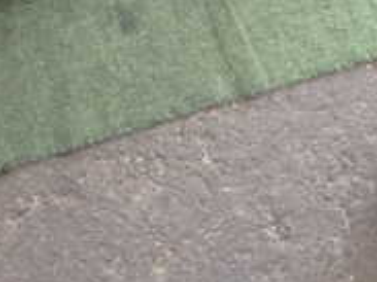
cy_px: -84
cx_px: 45
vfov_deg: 16.9
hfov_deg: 23.3
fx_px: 892
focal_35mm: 82
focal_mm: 4.5
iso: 200
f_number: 2
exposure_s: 1/30
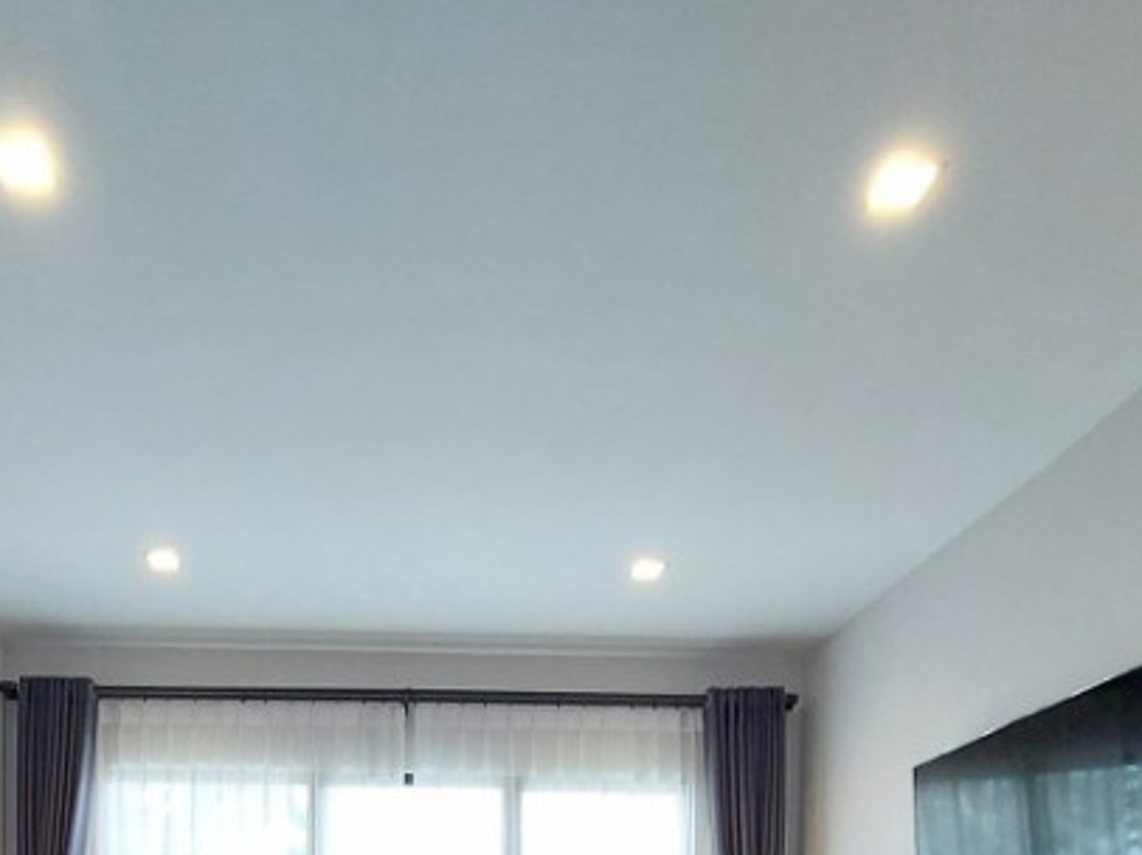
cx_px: 380
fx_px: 1055
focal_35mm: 32
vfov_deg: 34.9
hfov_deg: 55.6
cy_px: 1028
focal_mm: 1.74
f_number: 2.2
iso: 320
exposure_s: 1/25
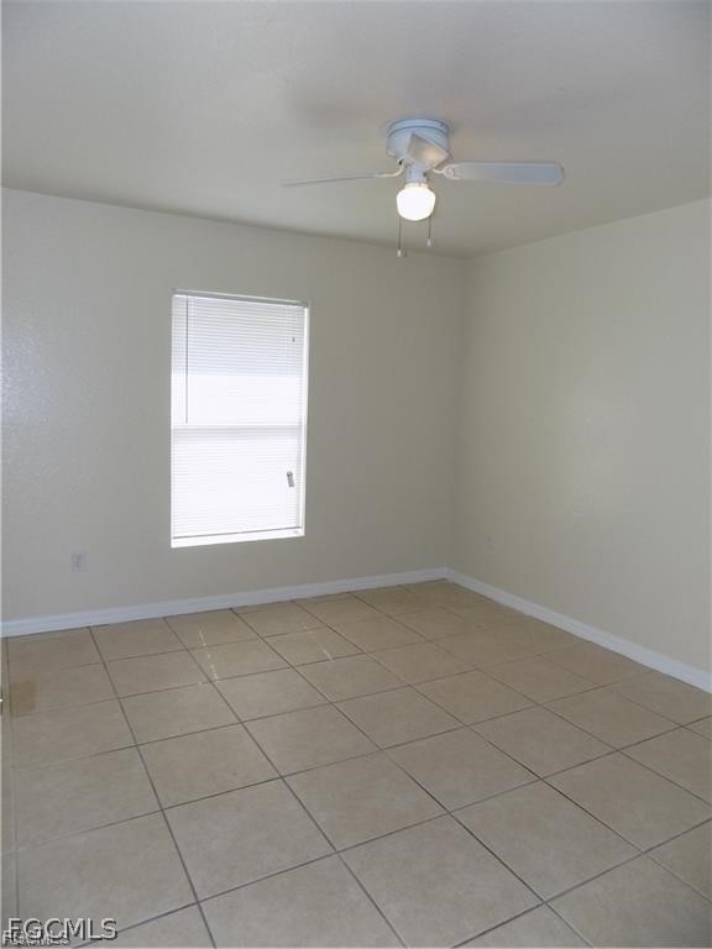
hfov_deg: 58.9
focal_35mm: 23
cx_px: 356
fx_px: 631
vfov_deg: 73.9
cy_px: 474
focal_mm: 4
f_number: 3.1
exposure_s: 1/60
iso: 80
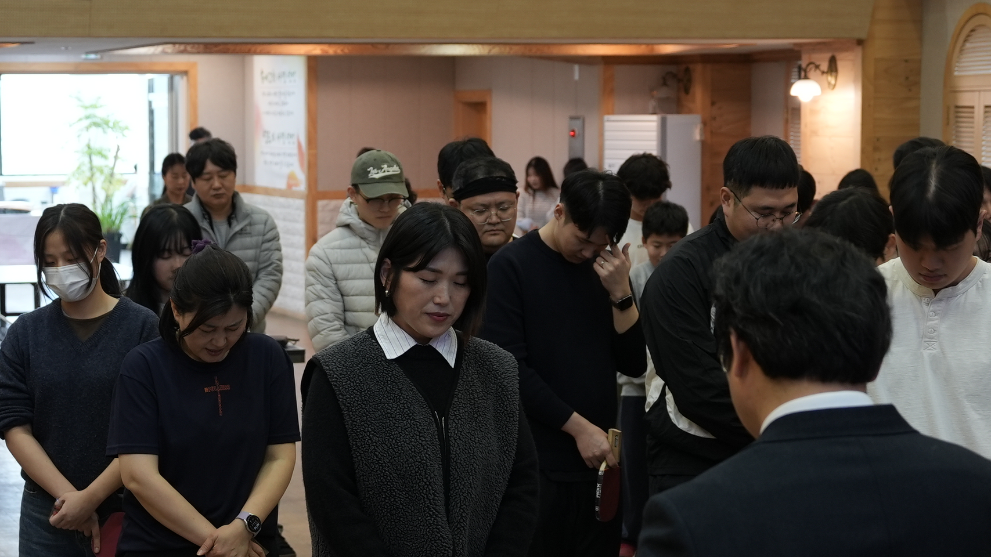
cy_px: 335
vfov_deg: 14.7
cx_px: 297
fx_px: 2155
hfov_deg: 25.7
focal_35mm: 82
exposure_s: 1/50
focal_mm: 29
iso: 400
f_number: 2.8
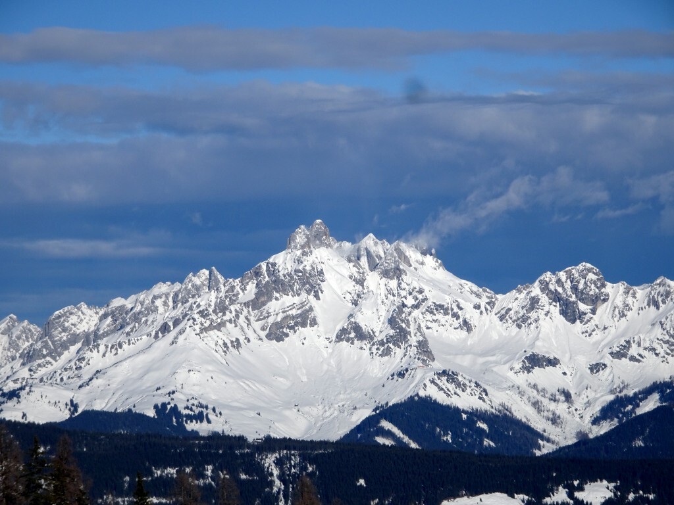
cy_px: 252
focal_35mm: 159
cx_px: 337
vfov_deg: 9.3
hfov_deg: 12.4
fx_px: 3096
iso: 80
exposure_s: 1/1000
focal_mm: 27.16
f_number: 5.6
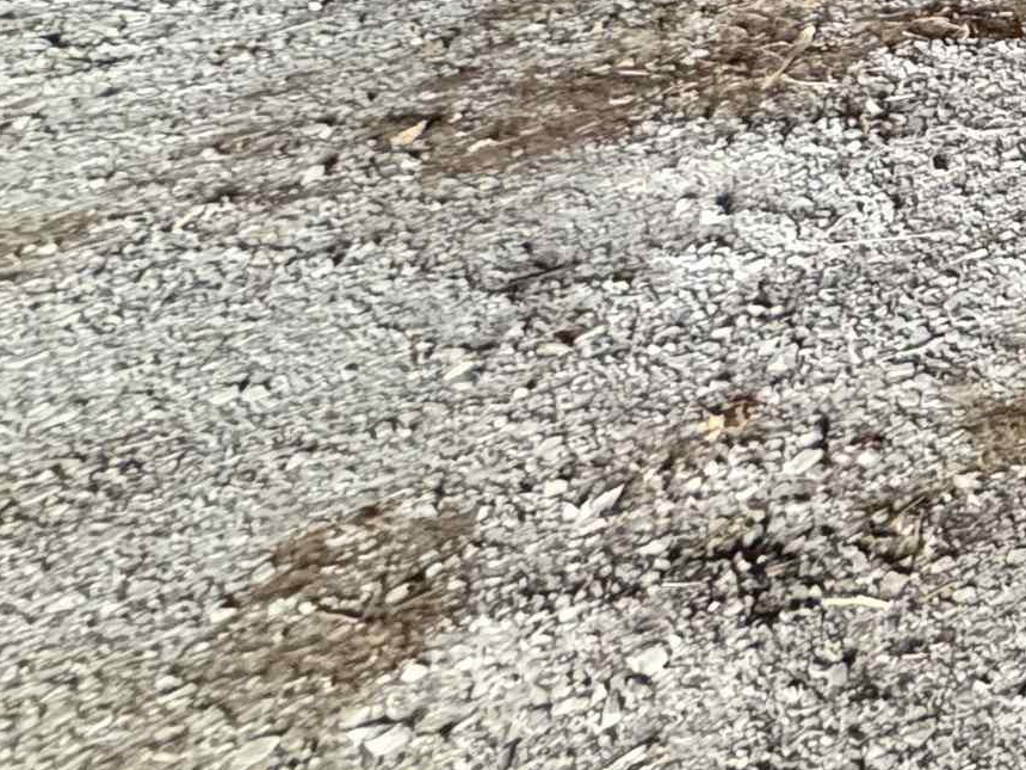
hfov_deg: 25.6
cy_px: -572
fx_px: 1482
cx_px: 1625
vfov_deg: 21.1
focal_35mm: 50
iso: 1250
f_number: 2.2
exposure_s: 1/60
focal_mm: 2.22
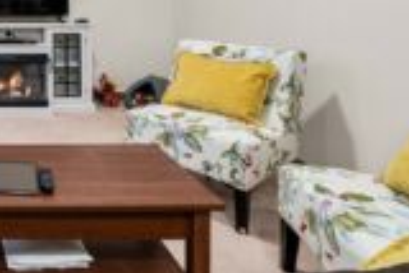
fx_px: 398
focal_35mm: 35
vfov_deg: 35.0
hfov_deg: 42.6
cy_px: 11
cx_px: -41
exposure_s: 1/60
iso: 500
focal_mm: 14
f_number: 7.1
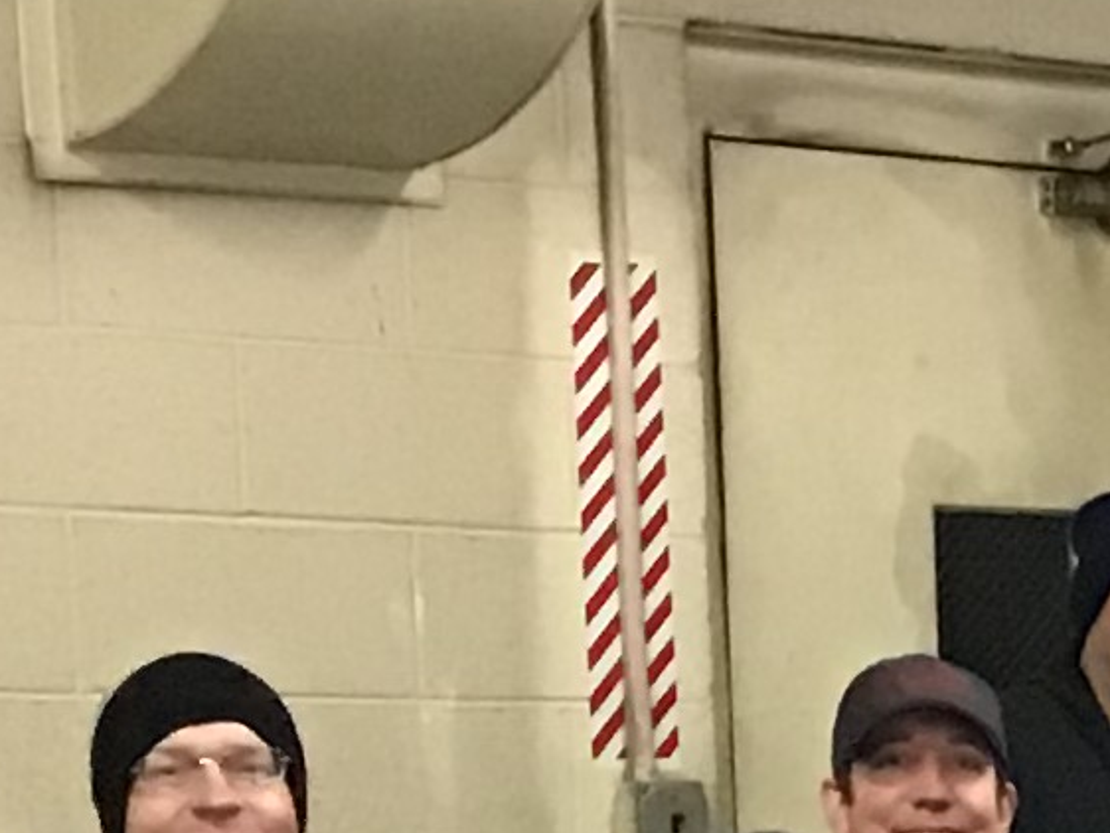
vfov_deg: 7.8
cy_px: 1788
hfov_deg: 10.6
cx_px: 1681
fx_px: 5774
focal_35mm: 180
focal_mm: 3.3
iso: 200
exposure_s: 1/20
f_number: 2.4
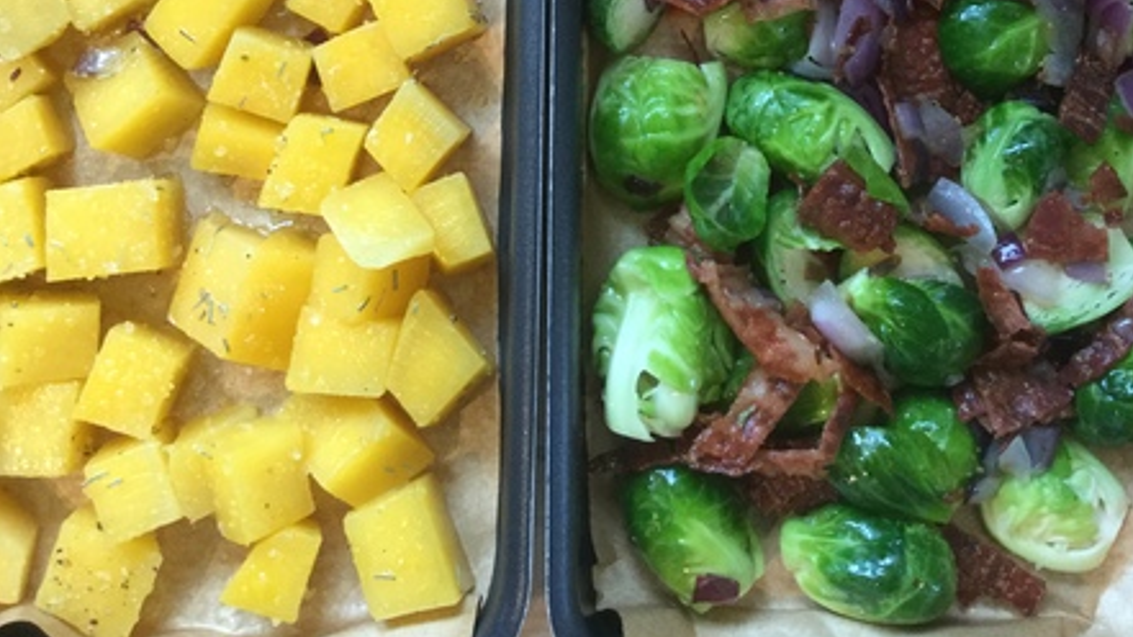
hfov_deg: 44.6
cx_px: 575
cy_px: -67
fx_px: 1382
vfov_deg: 24.2
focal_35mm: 46
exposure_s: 1/33
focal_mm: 3.3
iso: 125
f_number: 2.4
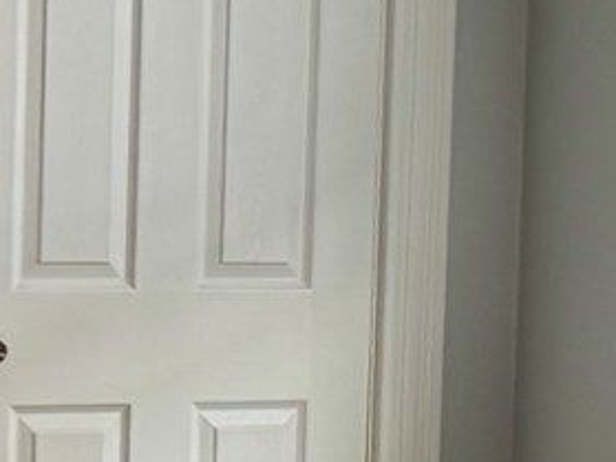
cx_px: 422
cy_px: 305
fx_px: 3131
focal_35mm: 176
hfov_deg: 11.2
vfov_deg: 8.4
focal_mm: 6.76
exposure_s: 1/60
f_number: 1.78
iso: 125
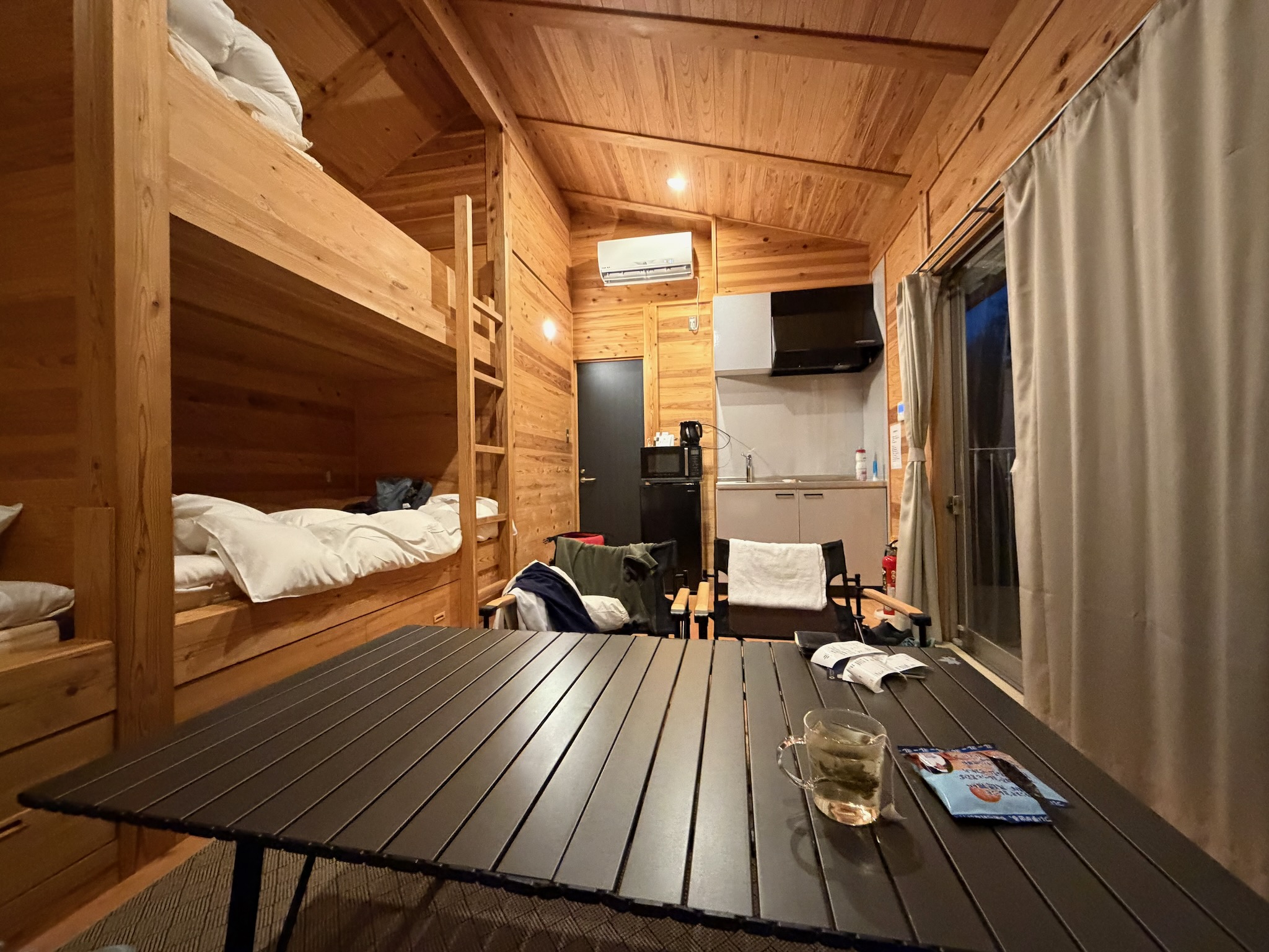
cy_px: 476
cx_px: 634
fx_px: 513
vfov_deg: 85.7
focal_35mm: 14
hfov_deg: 102.1
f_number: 2.2
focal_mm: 2.22
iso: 1000
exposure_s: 1/40
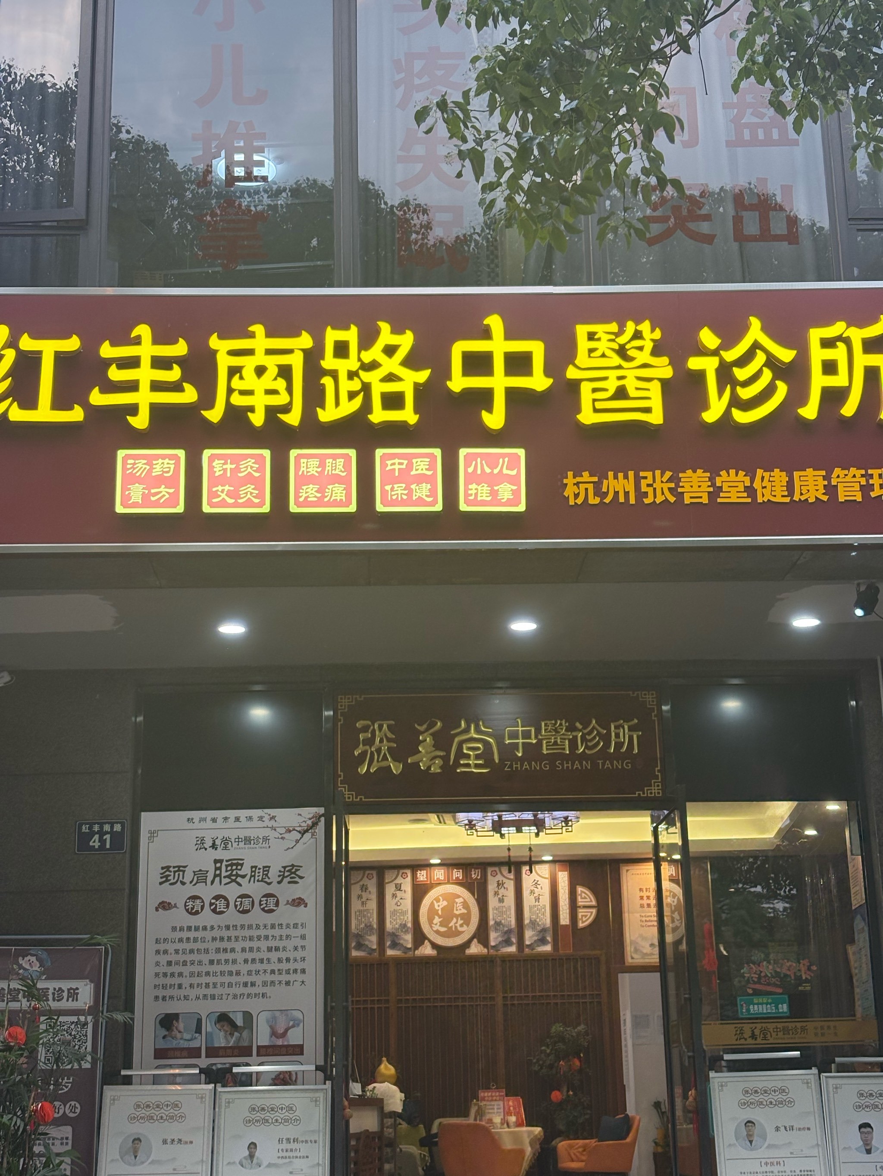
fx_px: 1768
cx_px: 442
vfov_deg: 36.8
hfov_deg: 28.0
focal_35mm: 52
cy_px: 588
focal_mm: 5.96
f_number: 1.6
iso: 100
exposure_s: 1/100
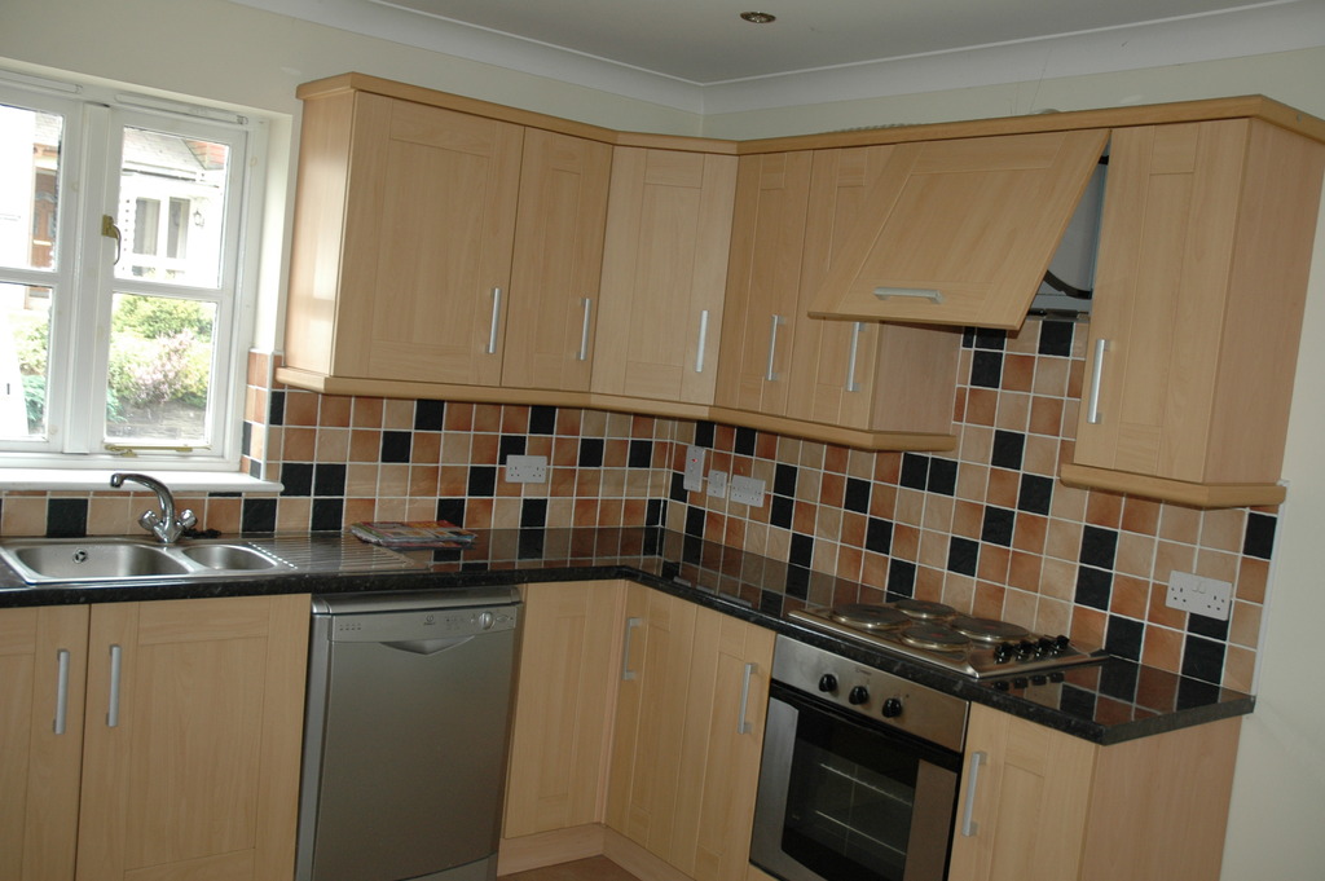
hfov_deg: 53.2
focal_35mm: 36
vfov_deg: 36.8
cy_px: 440
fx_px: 1324
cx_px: 662
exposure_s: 1/60
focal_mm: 24
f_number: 3.8
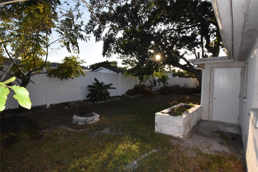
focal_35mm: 18
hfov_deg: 90.0
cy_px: 86
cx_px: 129
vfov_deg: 67.5
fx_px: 129
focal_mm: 12
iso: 1600
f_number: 25
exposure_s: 1/200
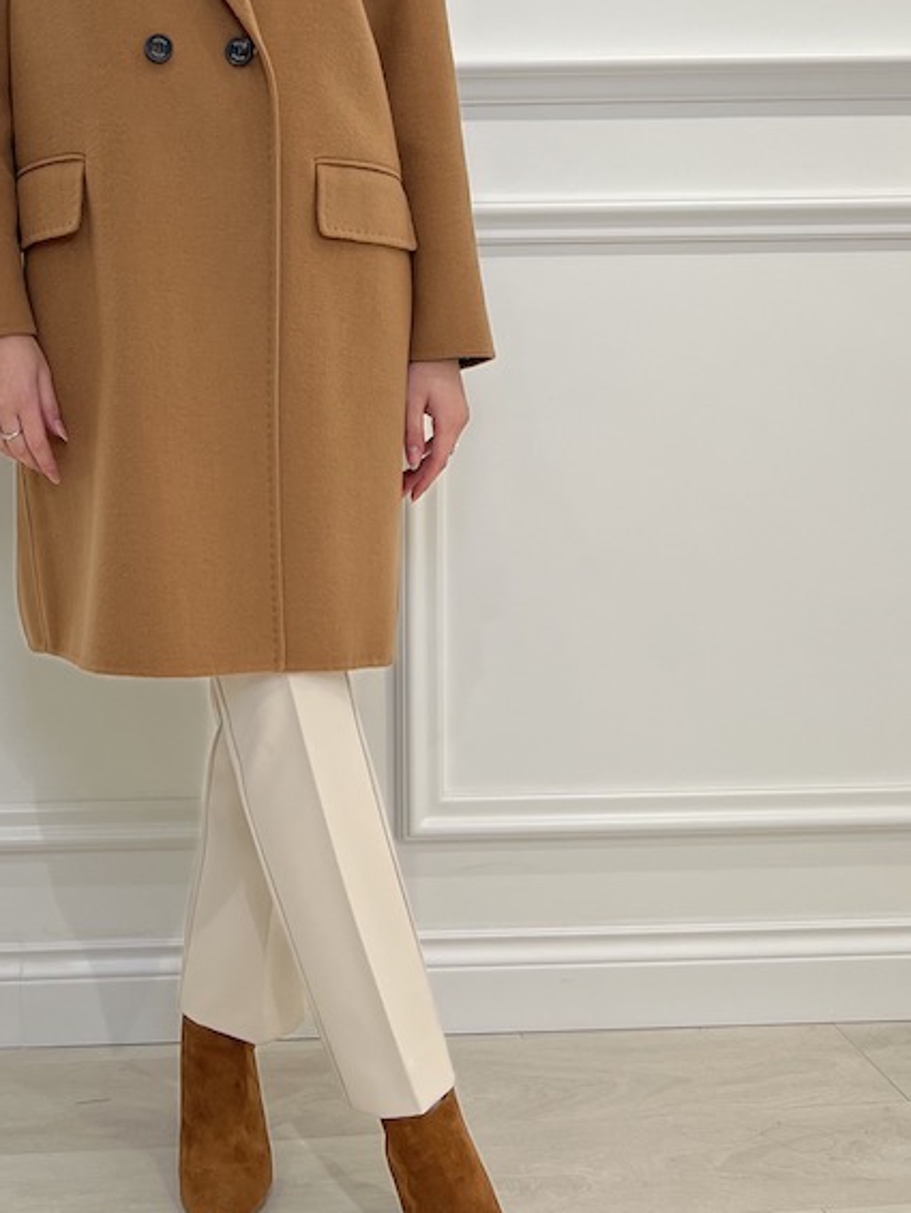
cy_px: 373
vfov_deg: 39.8
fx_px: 1648
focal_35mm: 47
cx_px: 253
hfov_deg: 30.5
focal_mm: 5.7
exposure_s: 1/272
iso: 40
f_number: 1.5
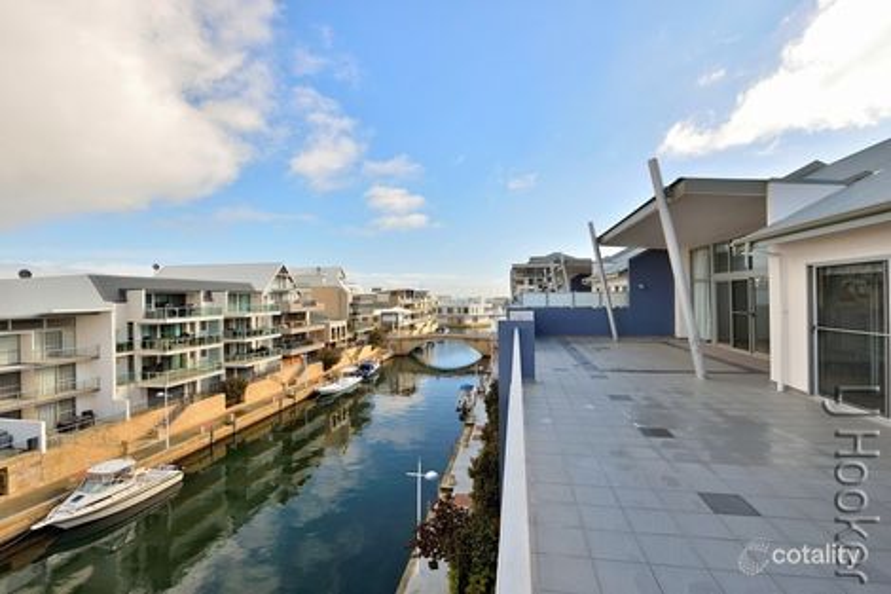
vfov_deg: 81.2
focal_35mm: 14
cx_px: 446
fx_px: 346
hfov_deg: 104.3
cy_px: 297
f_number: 8
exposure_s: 1/250
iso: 100
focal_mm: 14
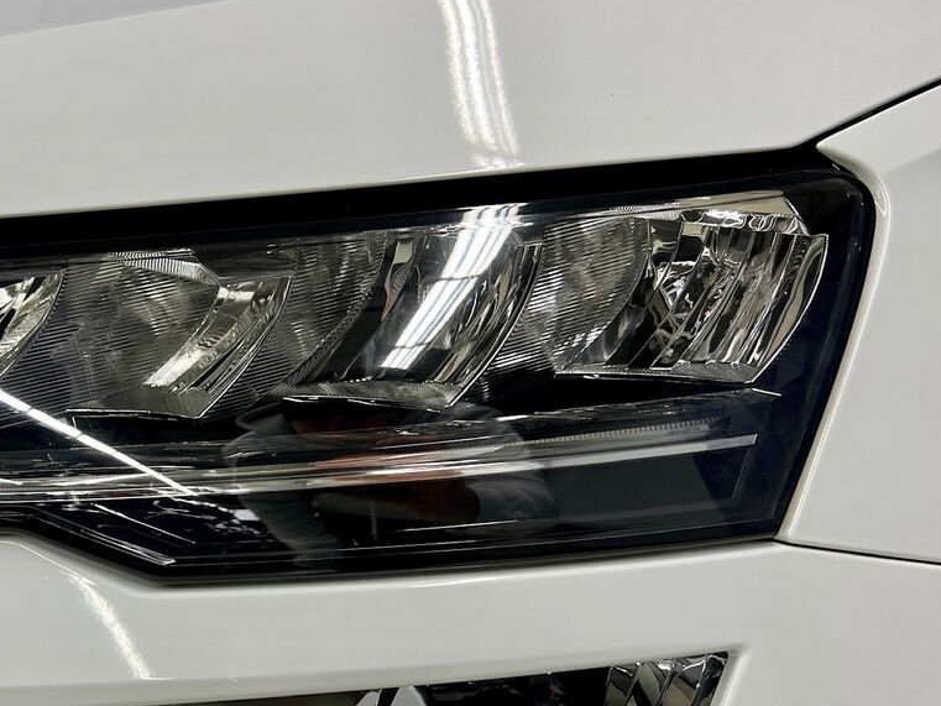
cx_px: 237
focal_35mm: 41
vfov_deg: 34.6
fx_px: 1115
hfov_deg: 44.3
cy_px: 502
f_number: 1.5
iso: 125
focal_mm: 5.7
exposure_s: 1/121
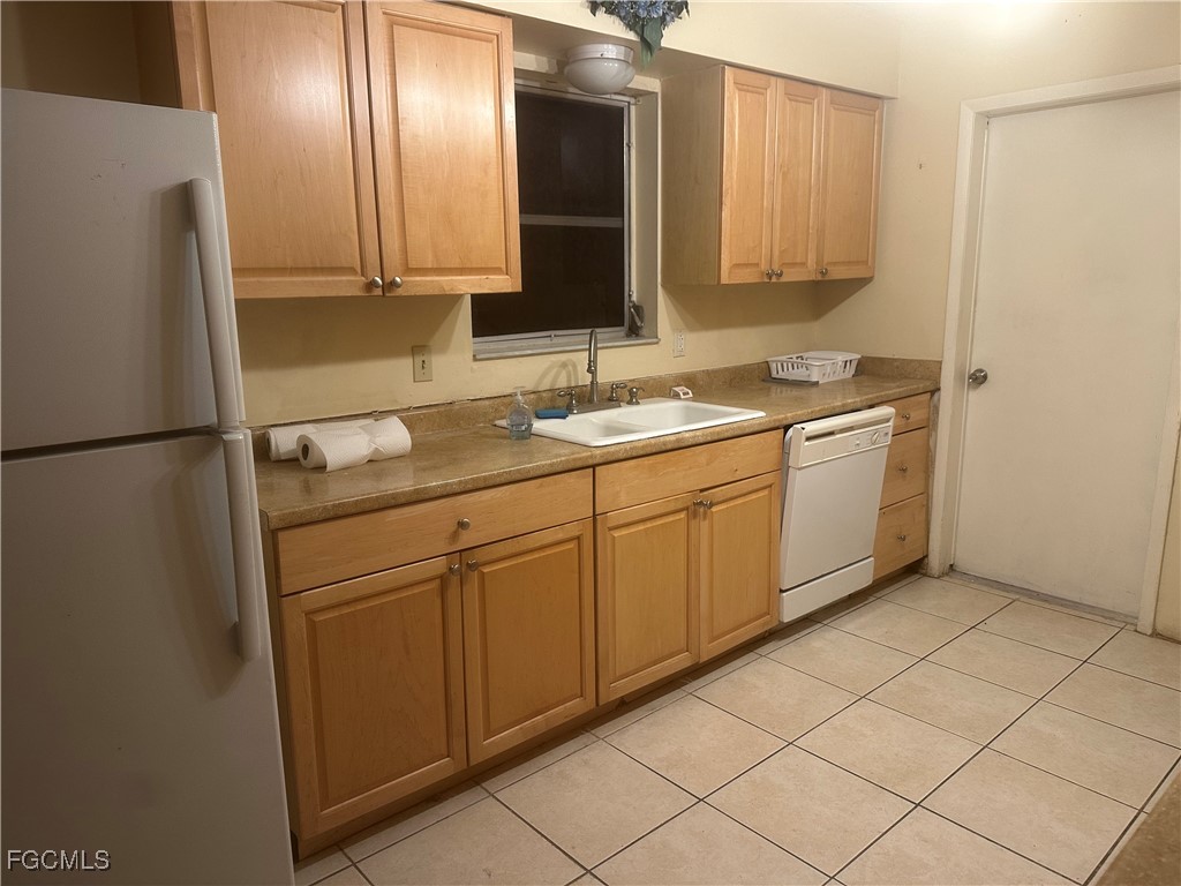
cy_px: 443
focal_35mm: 24
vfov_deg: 56.8
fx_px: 819
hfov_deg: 71.6
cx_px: 590
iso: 160
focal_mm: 6.86
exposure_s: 1/60
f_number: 1.78
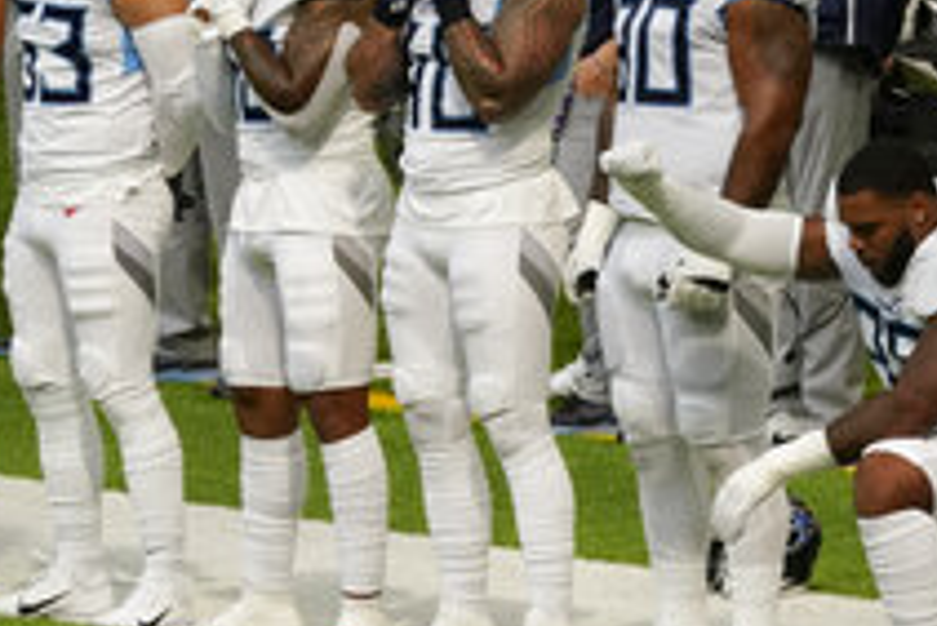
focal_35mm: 1197
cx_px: 1070
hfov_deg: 1.7
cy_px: 482
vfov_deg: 1.2
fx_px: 31176
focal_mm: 494
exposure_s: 1/1250
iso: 4000
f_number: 11
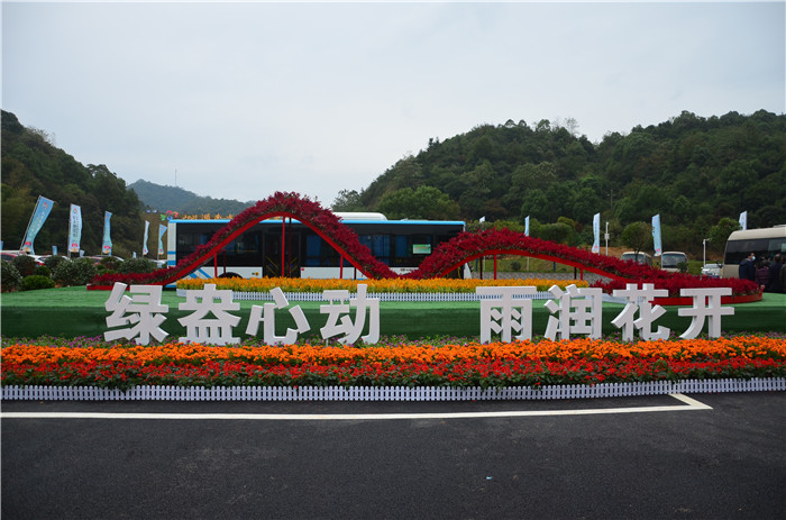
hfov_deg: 67.5
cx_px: 393
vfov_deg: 47.7
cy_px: 260
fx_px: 588
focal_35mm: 27
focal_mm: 18
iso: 100
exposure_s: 1/500
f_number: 3.5
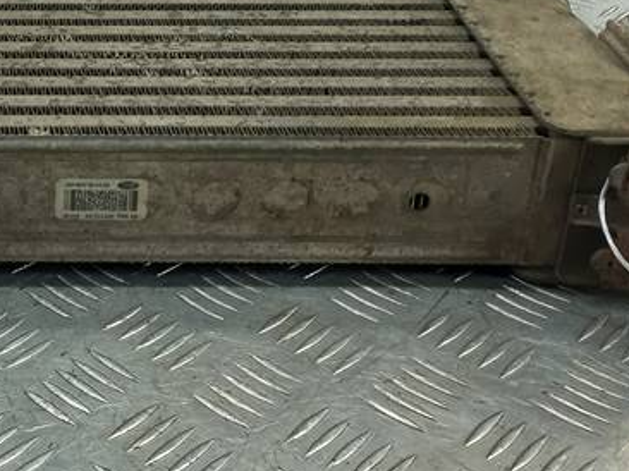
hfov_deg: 26.5
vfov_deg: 20.4
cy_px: 12
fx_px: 1271
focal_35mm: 70
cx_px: 17
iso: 50
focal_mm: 4.6
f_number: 1.8
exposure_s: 1/50
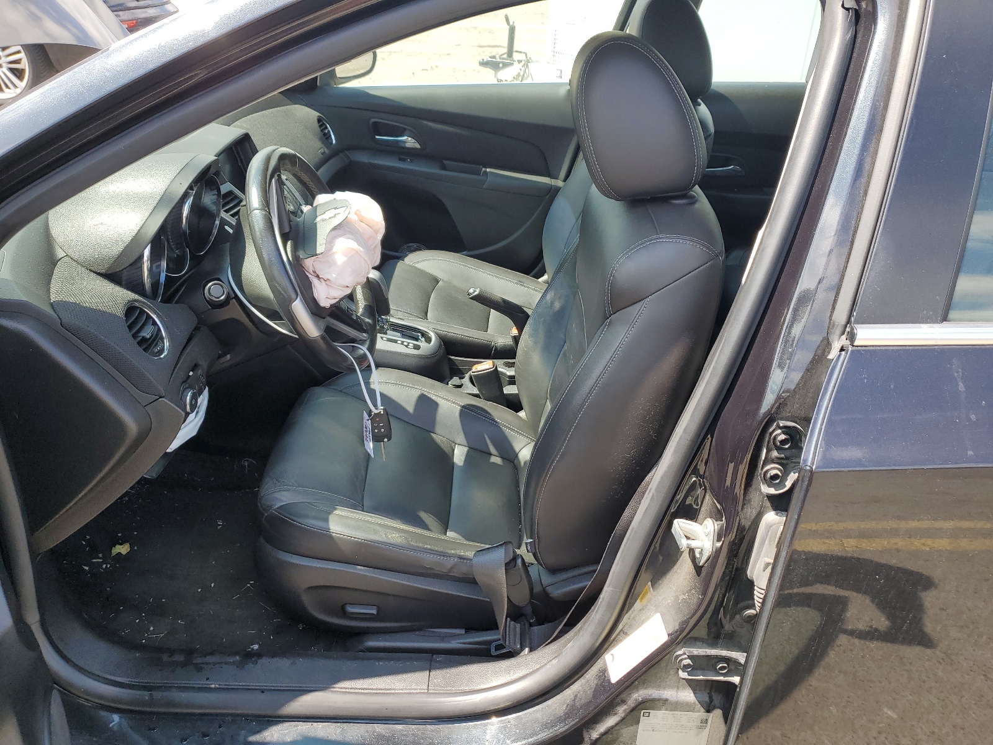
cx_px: 496
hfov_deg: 67.3
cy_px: 372
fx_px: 746
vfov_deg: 53.1
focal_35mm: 26
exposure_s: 1/588
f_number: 1.5
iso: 50
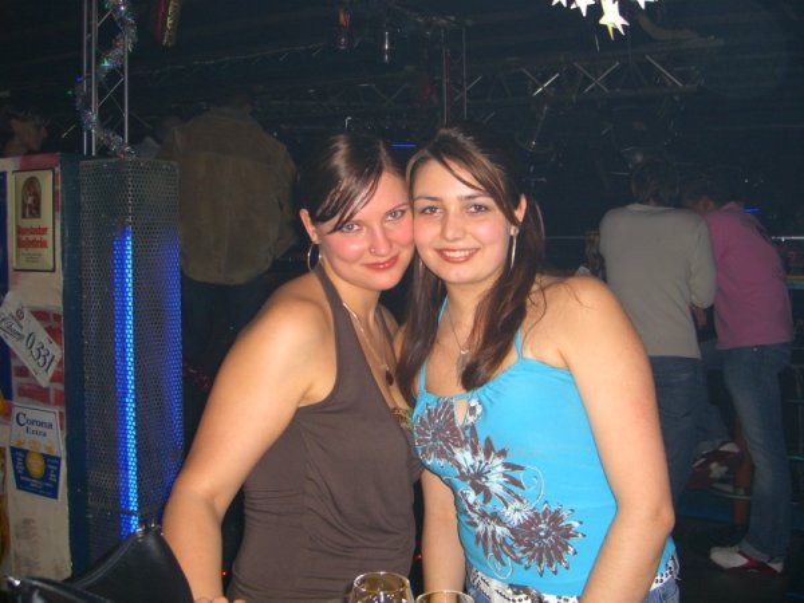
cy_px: 302
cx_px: 402
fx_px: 883
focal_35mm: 38
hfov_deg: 49.0
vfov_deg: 37.7
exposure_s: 1/60
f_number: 2.8
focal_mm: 7.9
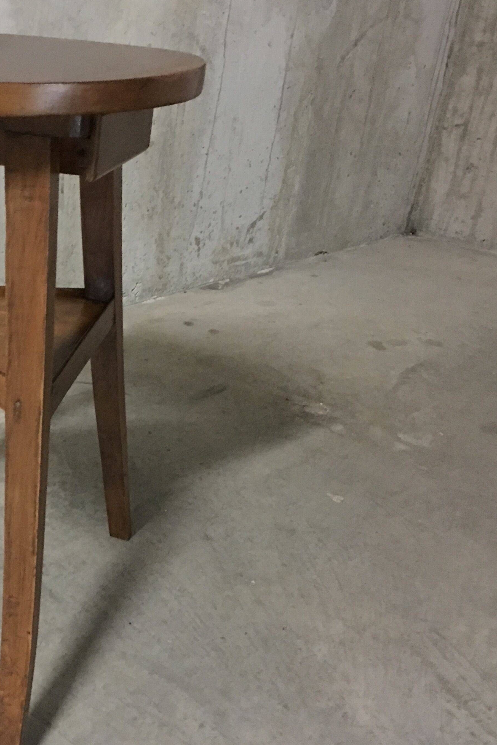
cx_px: -7
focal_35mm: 45
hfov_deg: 28.0
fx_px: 932
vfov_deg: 43.6
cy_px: 383
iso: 125
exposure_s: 1/4
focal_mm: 4.15
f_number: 2.2
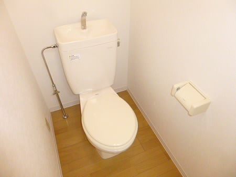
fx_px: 170
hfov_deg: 69.4
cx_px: 118
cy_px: 88
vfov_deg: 54.8
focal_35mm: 25
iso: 800
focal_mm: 4.5
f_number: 3.1
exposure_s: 1/60
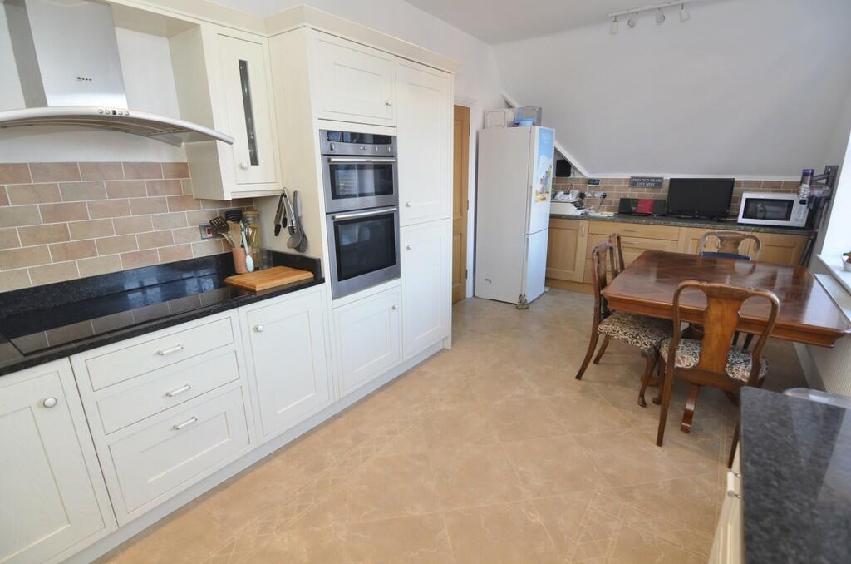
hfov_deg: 95.1
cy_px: 282
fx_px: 389
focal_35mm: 16
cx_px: 426
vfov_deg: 71.8
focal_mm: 11
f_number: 4
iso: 640
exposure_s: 1/60
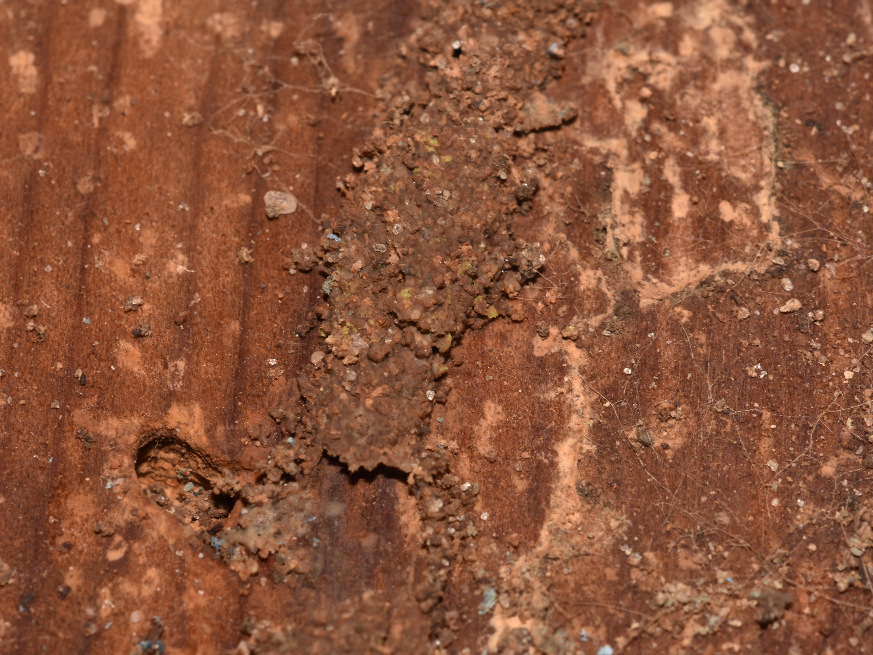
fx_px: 8197
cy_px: 328
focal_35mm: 325
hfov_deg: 6.1
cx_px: 396
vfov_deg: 4.6
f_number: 20
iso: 125
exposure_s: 1/160
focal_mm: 200
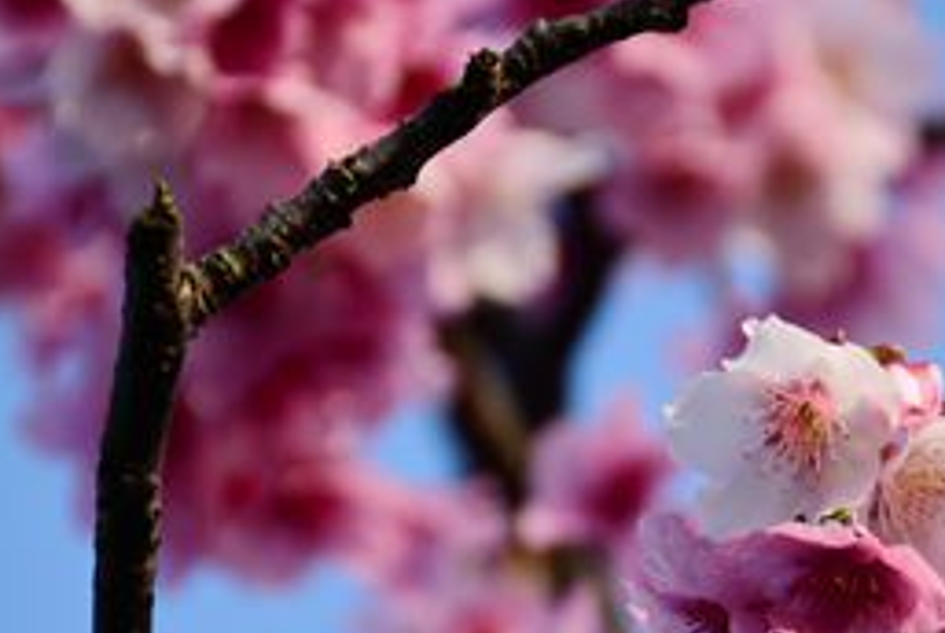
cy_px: 486
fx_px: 8882
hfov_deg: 6.1
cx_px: 592
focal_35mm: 338
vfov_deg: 4.1
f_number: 5.6
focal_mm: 116
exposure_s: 1/320
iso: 100
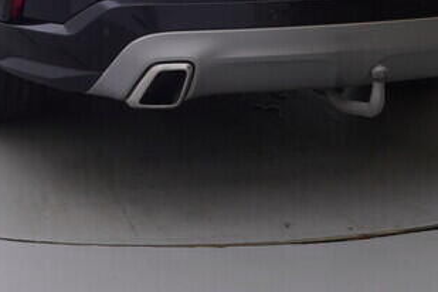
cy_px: -118
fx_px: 908
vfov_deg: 16.9
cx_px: 52
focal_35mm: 75
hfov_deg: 26.3
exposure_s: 1/80
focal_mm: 15
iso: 200
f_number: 5
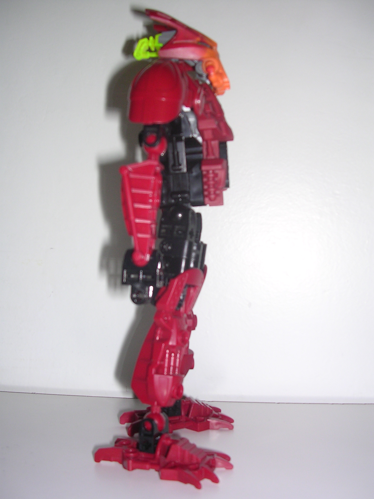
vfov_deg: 49.0
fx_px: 547
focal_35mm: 38
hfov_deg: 37.7
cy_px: 250
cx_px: 187
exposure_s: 1/60.1
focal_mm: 5.8
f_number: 2.8
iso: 100
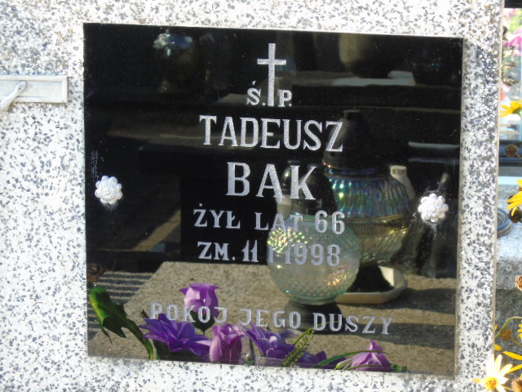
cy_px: 196
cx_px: 261
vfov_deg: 10.4
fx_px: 2141
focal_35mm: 142
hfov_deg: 13.9
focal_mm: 25
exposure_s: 1/125
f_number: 4.7
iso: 320
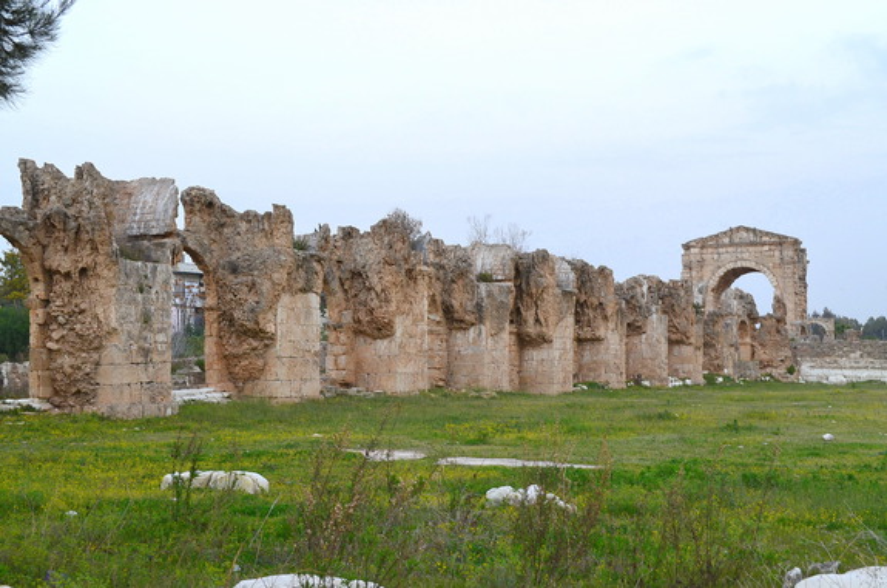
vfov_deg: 28.0
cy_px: 294
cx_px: 444
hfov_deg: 41.2
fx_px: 1180
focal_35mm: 48
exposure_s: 1/25
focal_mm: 32
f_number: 9
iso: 400
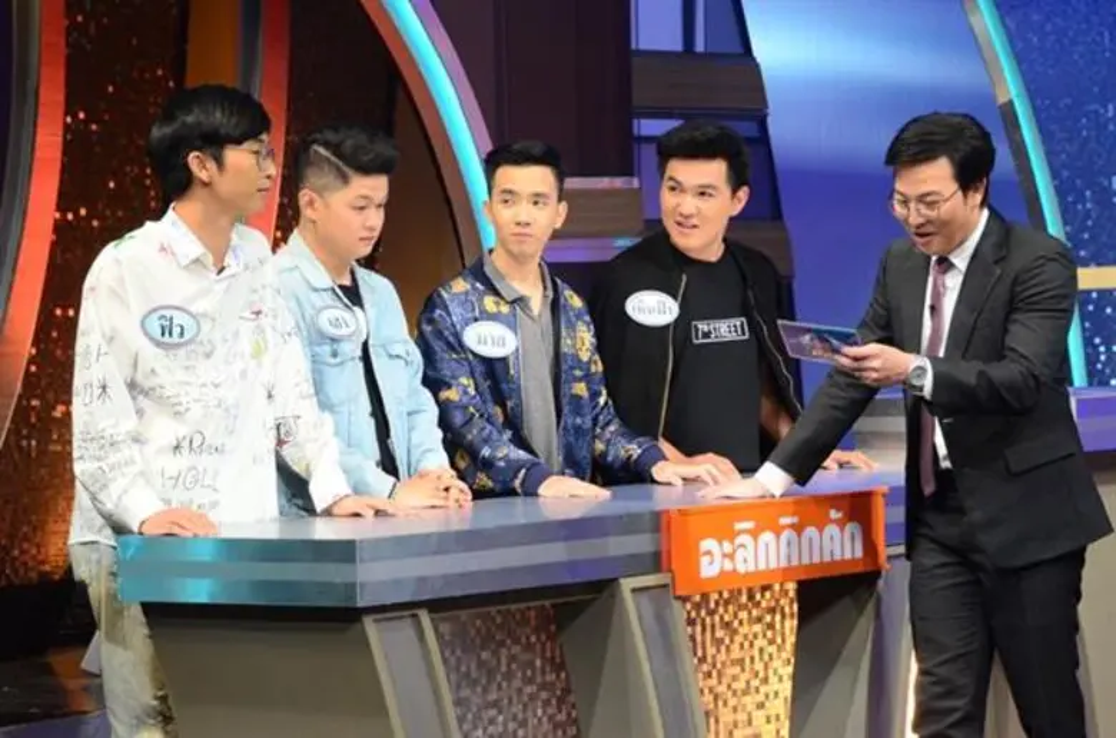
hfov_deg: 16.1
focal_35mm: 128
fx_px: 3943
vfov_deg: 10.7
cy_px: 369
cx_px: 558
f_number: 5
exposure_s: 1/250
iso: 2000
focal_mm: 85
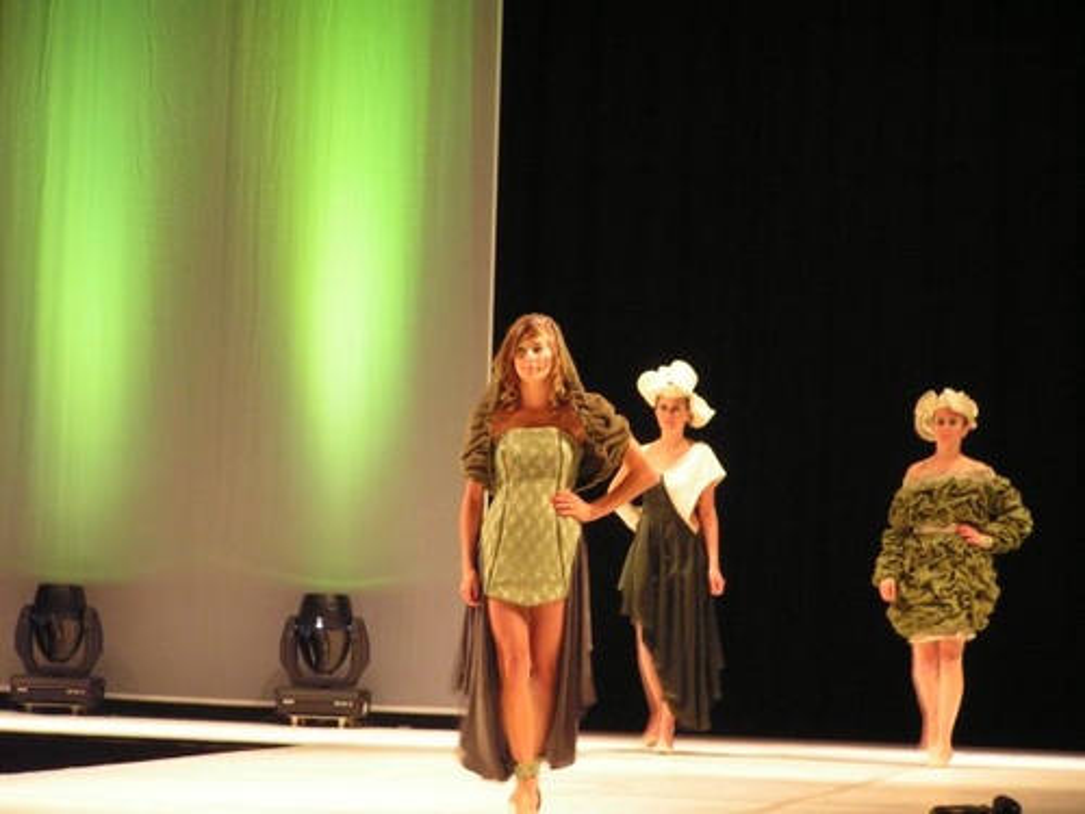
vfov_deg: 7.1
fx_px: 6551
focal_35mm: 209
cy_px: 407
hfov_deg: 9.5
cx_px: 542
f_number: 3.2
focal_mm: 34.7
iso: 200
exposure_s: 1/8
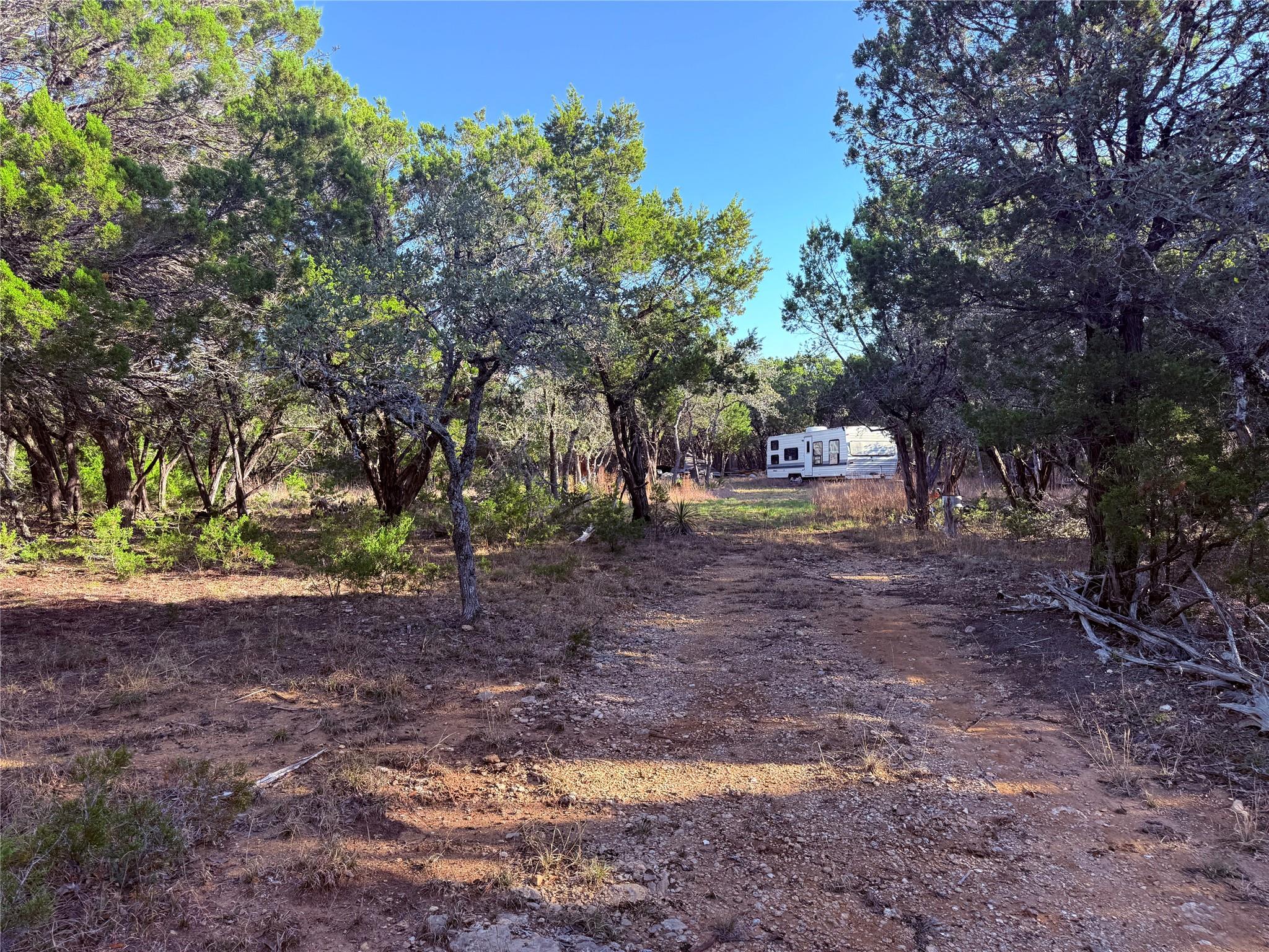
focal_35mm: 24
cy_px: 476
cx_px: 634
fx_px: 880
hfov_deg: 71.6
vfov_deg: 56.8
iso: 100
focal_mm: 6.76
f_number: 1.78
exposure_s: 1/665
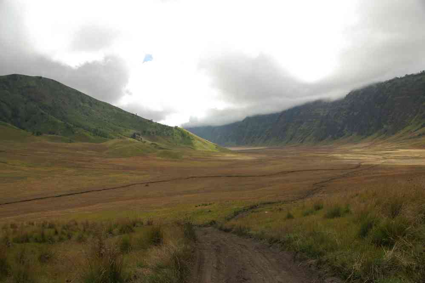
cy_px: 142
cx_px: 212
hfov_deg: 60.3
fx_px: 366
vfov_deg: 42.3
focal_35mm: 31
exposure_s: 1/250
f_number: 6.7
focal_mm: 20.6
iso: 100
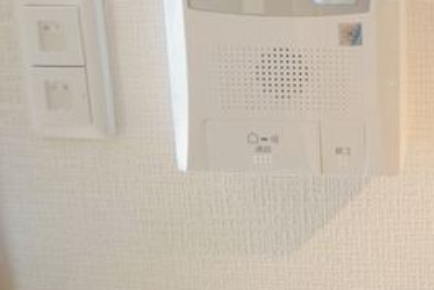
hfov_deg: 47.6
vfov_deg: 38.4
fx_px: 350
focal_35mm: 29
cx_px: 468
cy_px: -18
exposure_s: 1/20
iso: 800
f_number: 4.5
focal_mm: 8
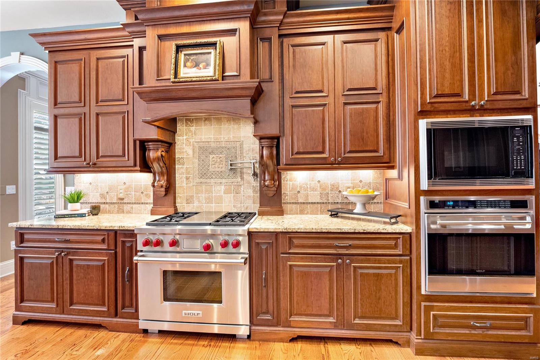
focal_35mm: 16
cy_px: 180
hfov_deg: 96.7
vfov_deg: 73.7
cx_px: 270
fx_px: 240
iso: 800
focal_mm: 8
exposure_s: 1/500
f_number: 6.3
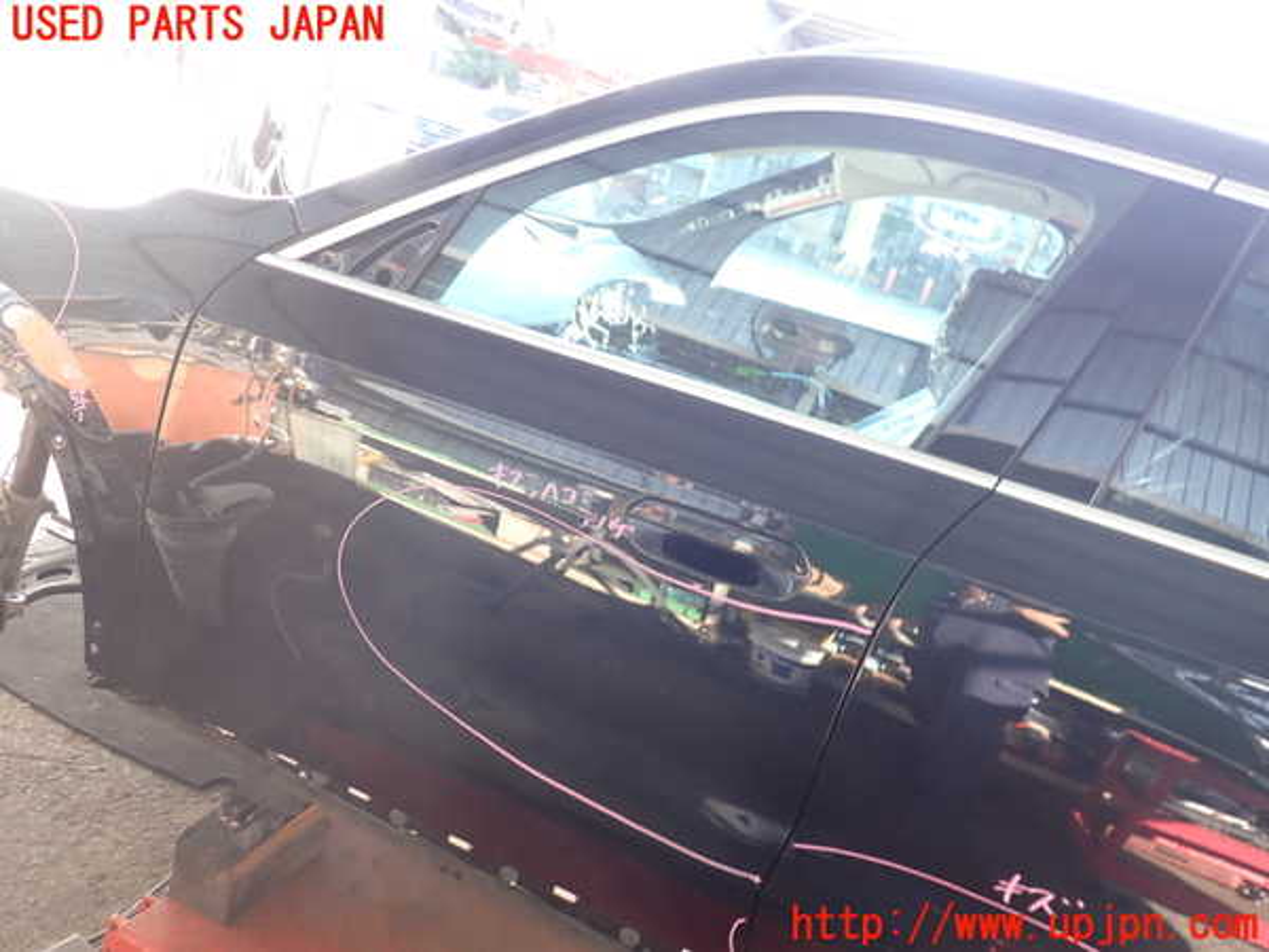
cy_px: 476
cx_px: 634
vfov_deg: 46.8
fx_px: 1100
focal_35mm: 30
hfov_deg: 60.0
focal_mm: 5.4
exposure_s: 1/60
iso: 125
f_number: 2.3
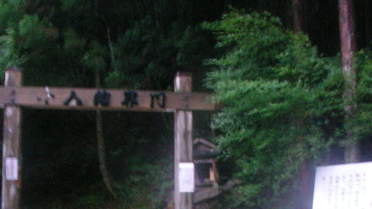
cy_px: 175
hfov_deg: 35.4
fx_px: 582
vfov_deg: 20.1
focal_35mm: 59
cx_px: 176
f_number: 2.8
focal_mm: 5.7
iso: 200
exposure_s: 1/4
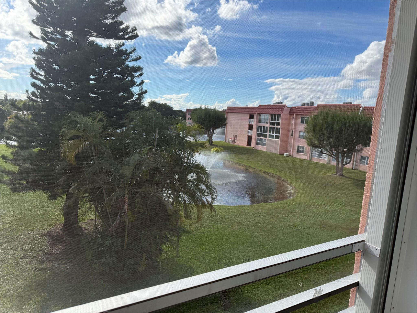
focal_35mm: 24
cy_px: 156
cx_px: 208
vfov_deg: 56.8
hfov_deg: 71.6
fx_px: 289
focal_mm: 6.76
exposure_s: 1/2907
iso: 100
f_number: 1.78
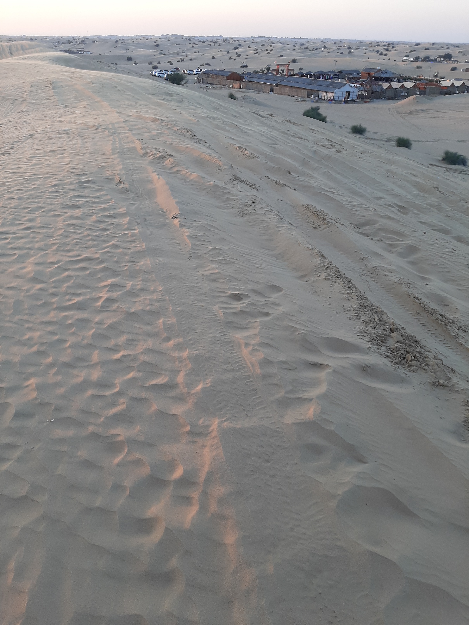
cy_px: 312
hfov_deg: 53.1
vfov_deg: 67.3
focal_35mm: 26
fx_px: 470
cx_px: 234
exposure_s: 1/280
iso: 40
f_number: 1.7
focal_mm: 3.93
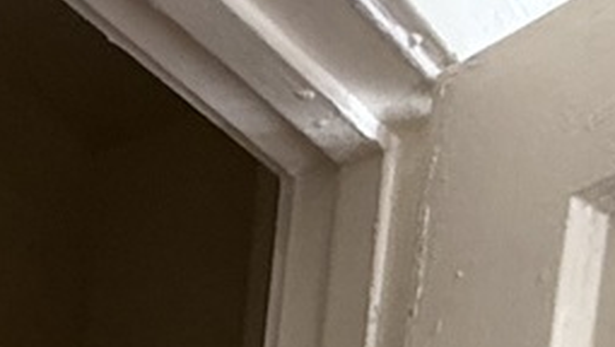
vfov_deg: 9.3
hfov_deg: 21.5
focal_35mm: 86
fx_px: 1404
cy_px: 1183
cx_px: -258
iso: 250
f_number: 2.2
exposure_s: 1/99
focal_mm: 2.22
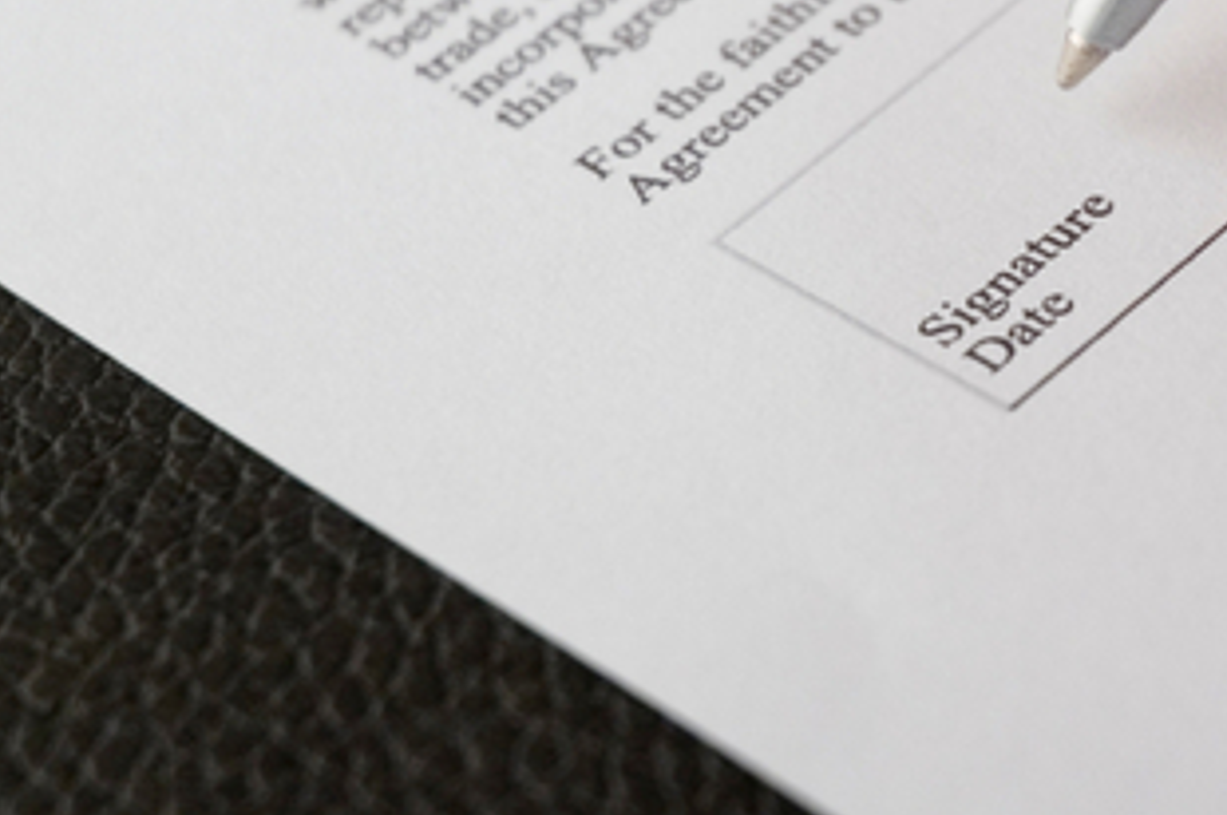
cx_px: 1081
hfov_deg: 9.5
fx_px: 7388
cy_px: 93
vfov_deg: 6.3
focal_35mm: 217
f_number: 4.5
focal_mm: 70
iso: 200
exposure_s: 1/200
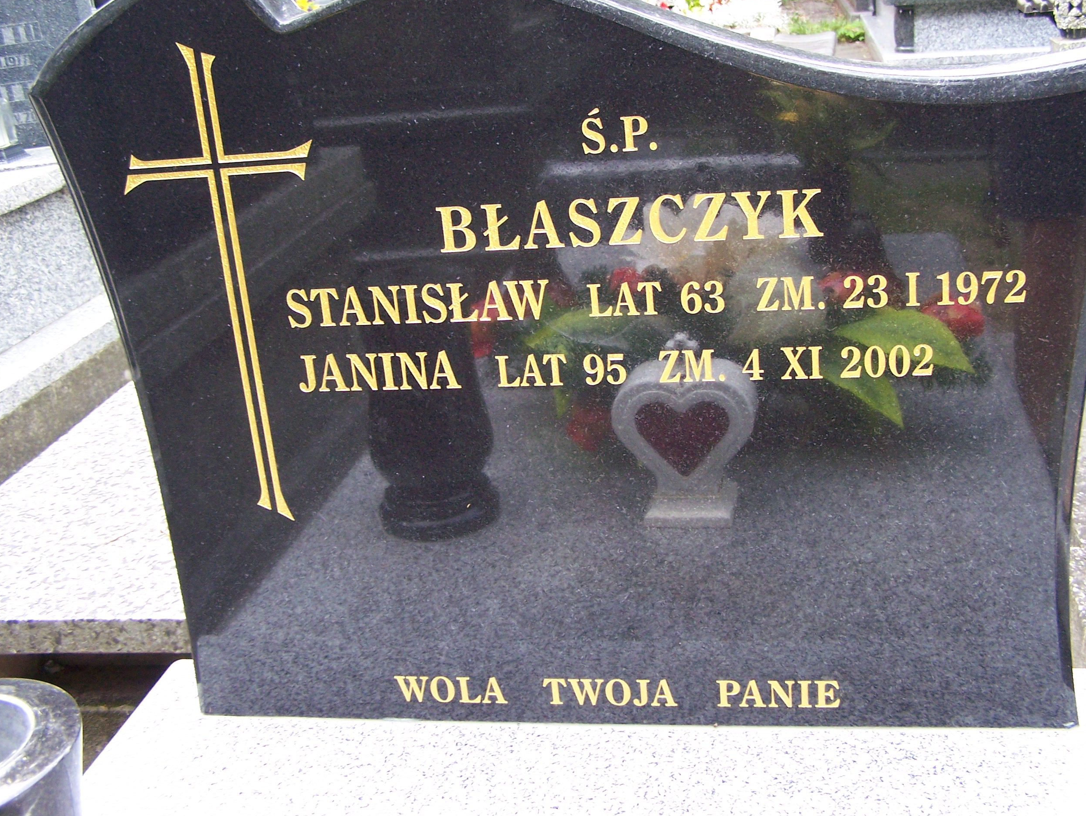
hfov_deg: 43.8
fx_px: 1350
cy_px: 355
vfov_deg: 33.6
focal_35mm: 43
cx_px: 574
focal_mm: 6.3
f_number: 2.8
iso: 160
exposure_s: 1/80
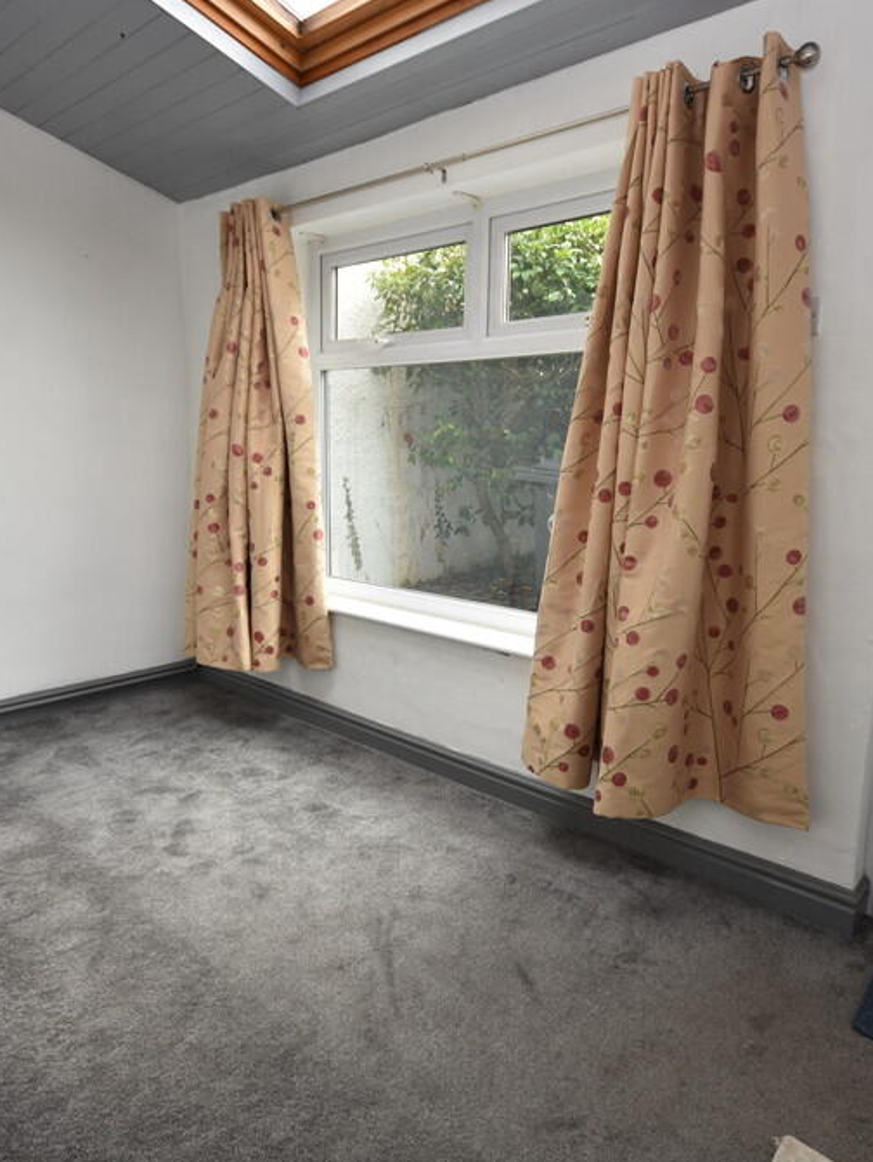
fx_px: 739
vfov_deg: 76.4
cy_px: 574
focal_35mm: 22
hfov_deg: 61.1
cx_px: 462
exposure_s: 1/100
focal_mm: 10
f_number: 5
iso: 200
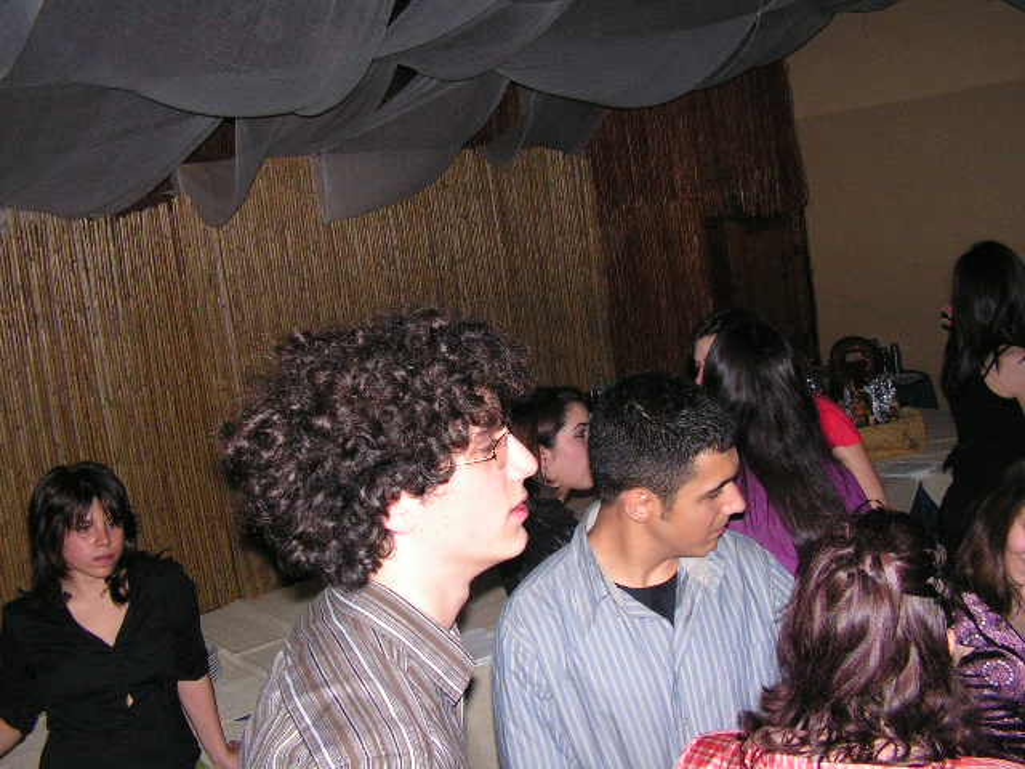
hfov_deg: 51.4
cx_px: 512
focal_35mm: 36
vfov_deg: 39.7
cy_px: 384
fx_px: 1066
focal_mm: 6
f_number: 3.2
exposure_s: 1/40
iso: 200
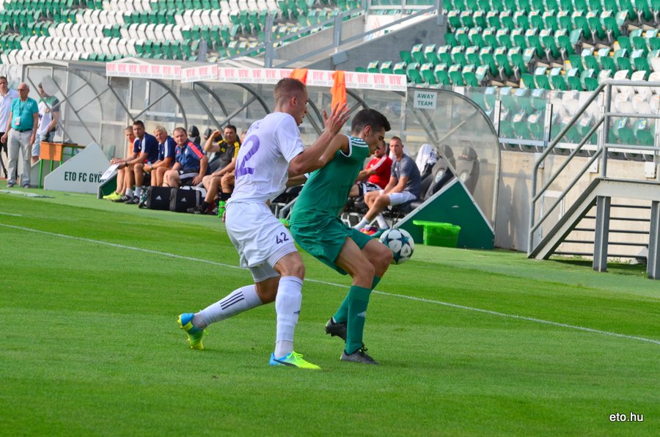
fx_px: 3430
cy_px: 218
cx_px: 330
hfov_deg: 11.0
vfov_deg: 7.3
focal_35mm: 188
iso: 640
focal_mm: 125
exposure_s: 1/800
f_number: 7.1
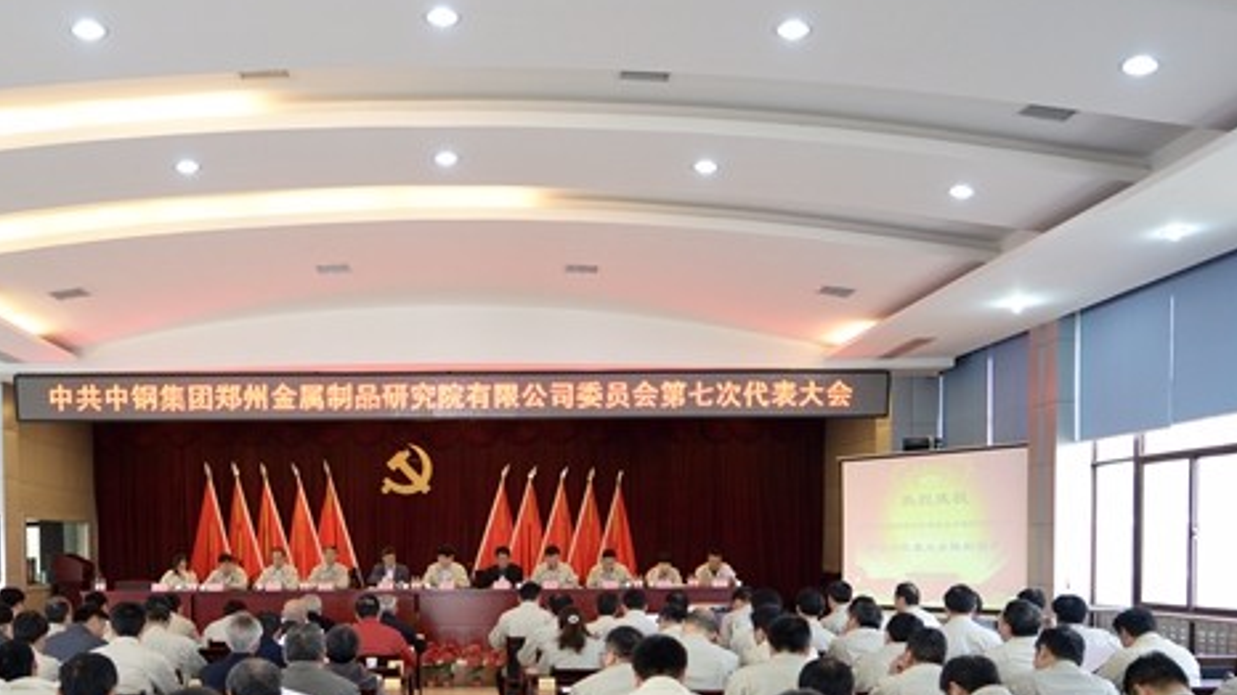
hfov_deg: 54.8
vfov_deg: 31.6
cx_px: 480
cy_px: 592
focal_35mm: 36
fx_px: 1181
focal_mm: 20
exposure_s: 1/100
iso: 1000
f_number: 2.8
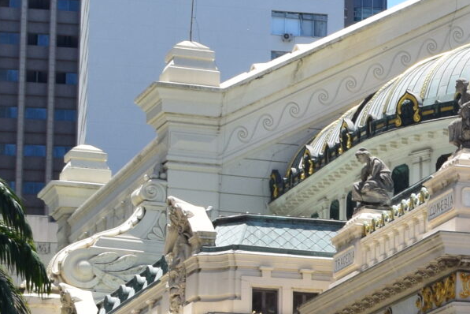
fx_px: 2350
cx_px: 927
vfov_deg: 7.6
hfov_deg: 10.5
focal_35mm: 180
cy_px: 331
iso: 400
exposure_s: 1/320
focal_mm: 28
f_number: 10
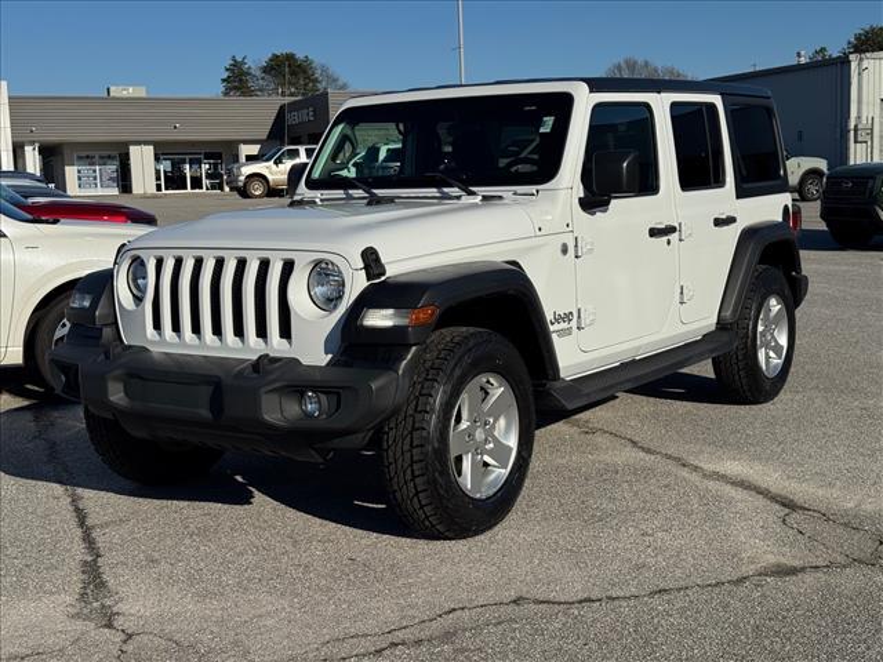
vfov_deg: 30.3
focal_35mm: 48
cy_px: 331
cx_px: 442
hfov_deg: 39.7
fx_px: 1224
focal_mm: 6.76
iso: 80
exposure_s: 1/10526
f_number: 1.78
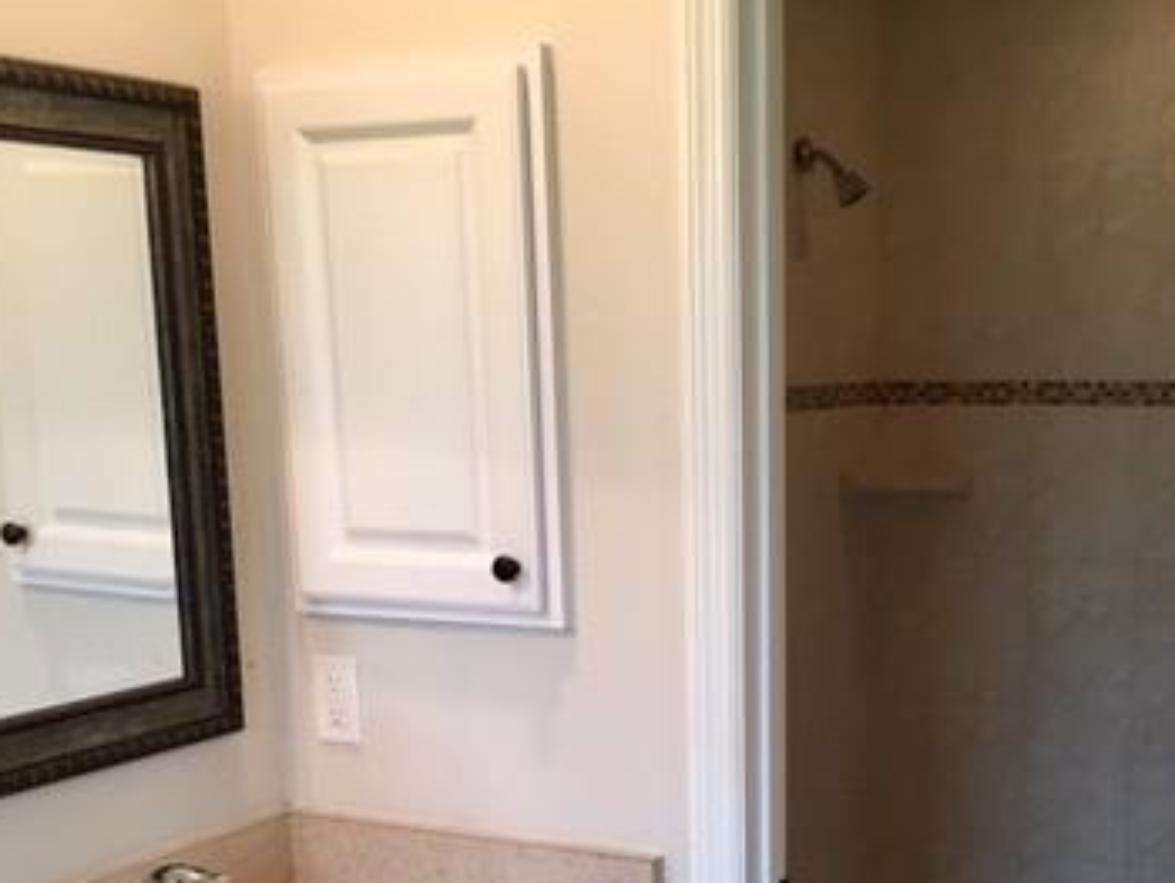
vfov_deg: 26.6
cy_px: 799
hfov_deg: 36.0
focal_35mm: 53
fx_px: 1800
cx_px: 732
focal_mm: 4.15
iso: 50
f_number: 2.2
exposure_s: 1/30
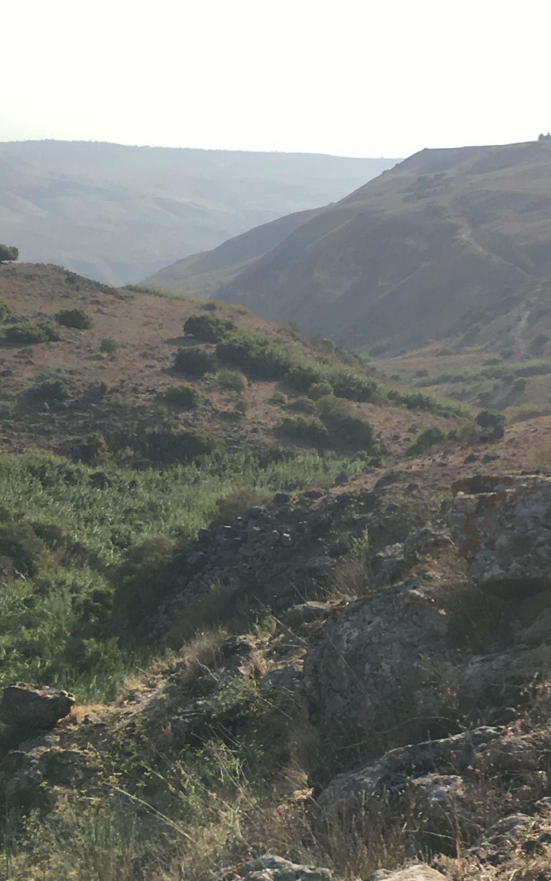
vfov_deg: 28.5
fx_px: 1729
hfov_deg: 17.5
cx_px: 611
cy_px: 507
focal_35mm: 72
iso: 25
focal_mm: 4.15
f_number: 2.2
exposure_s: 1/1202
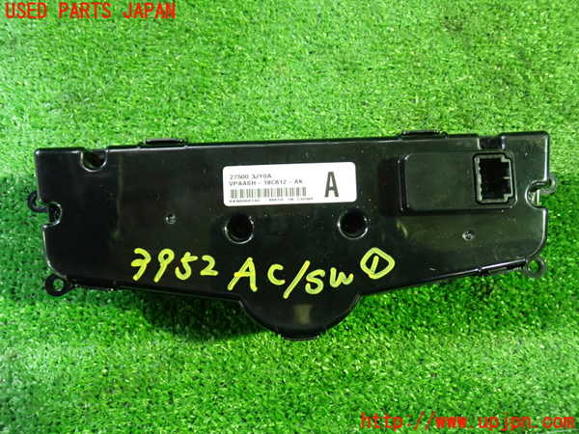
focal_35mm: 30
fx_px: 502
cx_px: 290
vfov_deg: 46.8
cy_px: 217
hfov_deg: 60.0
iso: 800
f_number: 2.3
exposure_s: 1/25
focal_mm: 5.4
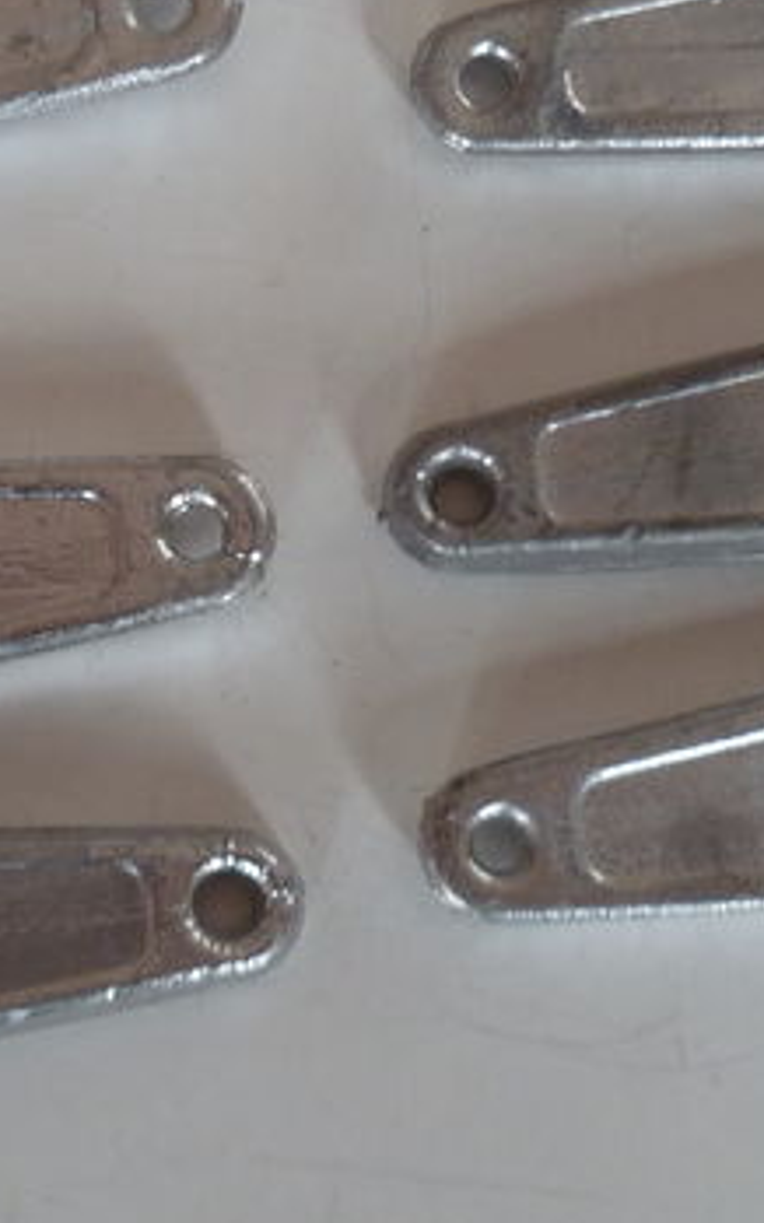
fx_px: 2833
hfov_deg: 15.3
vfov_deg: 24.2
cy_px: 340
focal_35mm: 85
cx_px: 207
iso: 125
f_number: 2.8
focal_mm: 5
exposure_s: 1/30
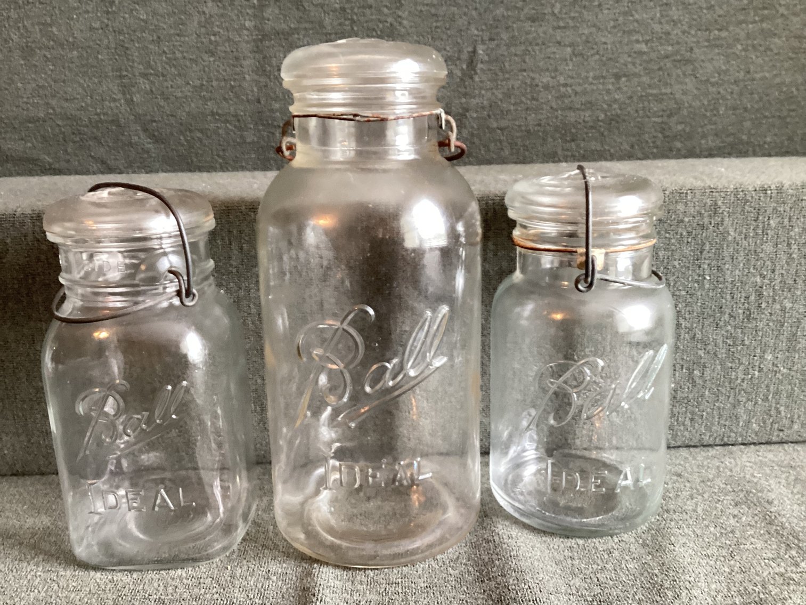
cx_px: 403
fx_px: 722
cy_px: 302
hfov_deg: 58.3
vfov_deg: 45.4
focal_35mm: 31
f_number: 2.4
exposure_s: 1/50
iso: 200
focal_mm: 3.3
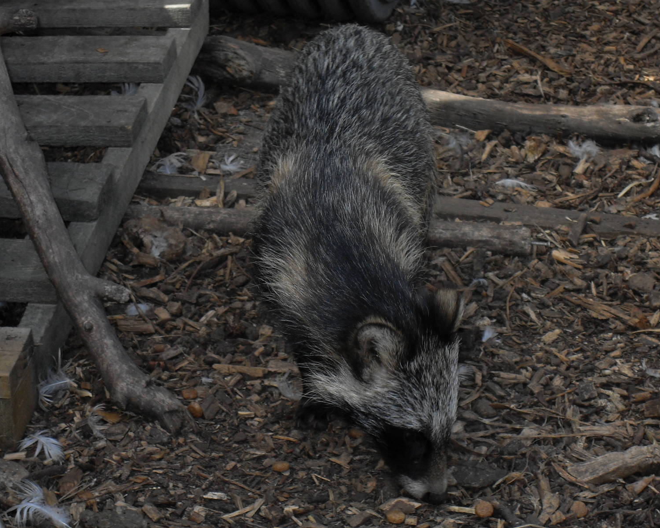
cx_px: 338
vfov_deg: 13.3
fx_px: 2266
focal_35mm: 116
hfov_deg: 16.6
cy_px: 264
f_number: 5.2
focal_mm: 18.1
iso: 100
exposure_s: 1/90
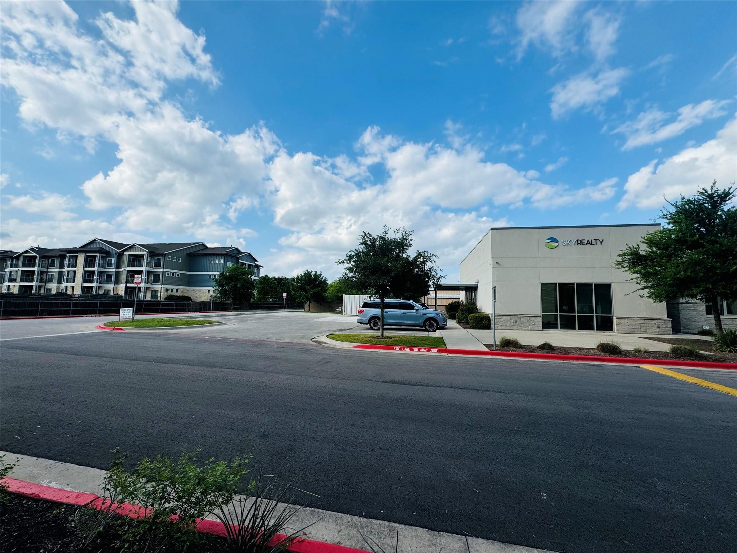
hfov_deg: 102.1
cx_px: 368
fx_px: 298
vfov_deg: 85.7
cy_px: 276
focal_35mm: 14
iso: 50
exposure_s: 1/2342
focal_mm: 2.22
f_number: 2.2
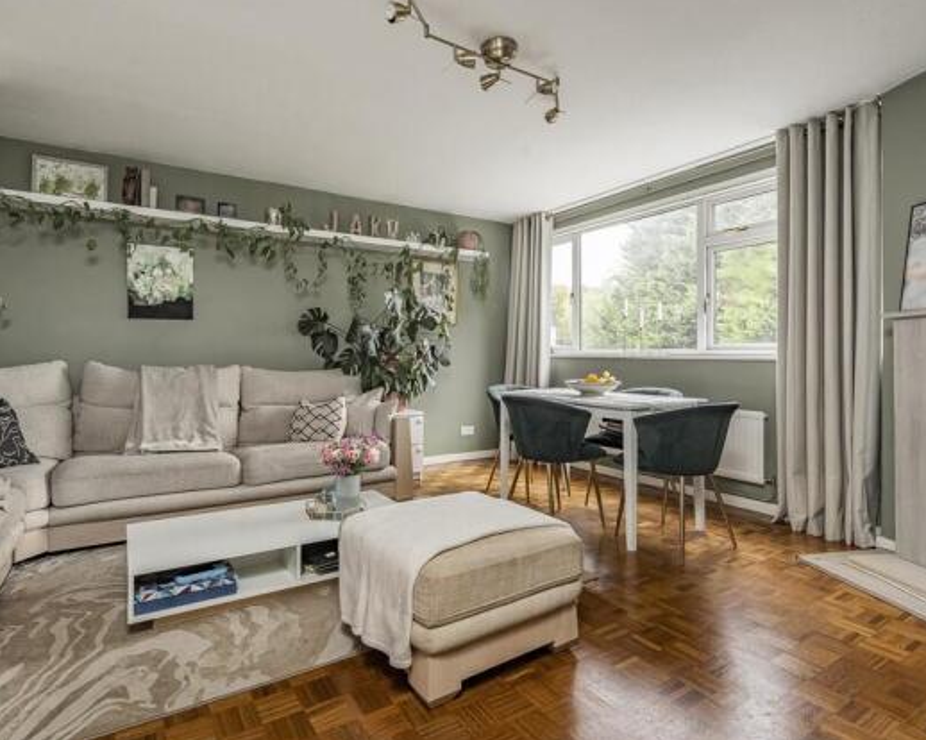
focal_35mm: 19
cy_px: 355
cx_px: 441
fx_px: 521
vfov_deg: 70.8
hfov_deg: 83.2
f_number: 9
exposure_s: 1/13
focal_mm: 16
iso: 320
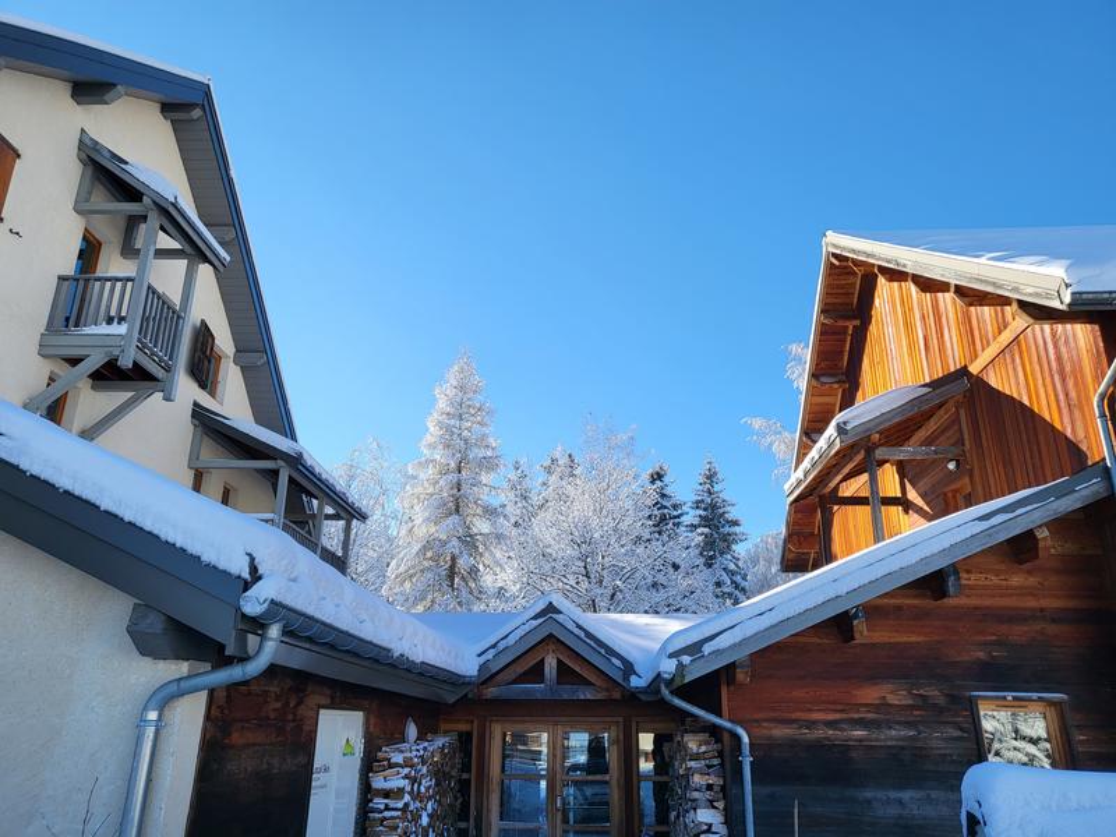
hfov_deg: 67.3
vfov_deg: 53.1
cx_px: 558
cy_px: 418
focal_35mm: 26
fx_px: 838
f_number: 1.8
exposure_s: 1/2410
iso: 50
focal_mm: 4.25
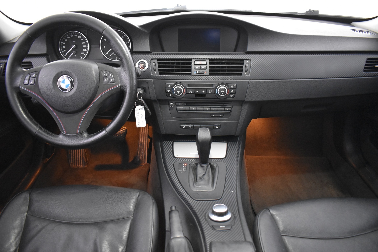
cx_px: 189
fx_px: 283
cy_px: 126
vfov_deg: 47.9
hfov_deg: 67.4
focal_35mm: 27
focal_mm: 18
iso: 3200
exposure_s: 1/10
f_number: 3.5
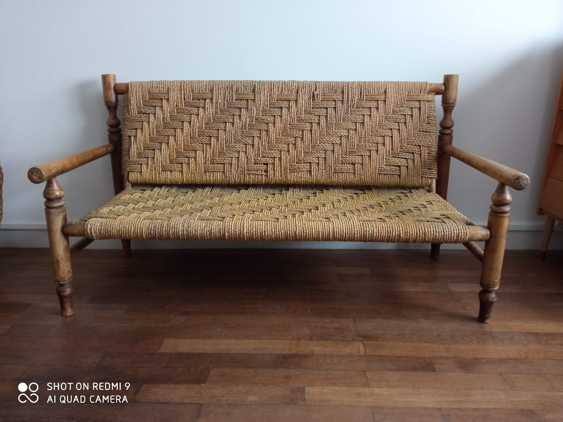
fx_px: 439
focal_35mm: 27
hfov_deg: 65.3
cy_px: 211
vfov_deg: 51.4
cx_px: 282
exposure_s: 1/25
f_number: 2.2
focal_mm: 3.79
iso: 397
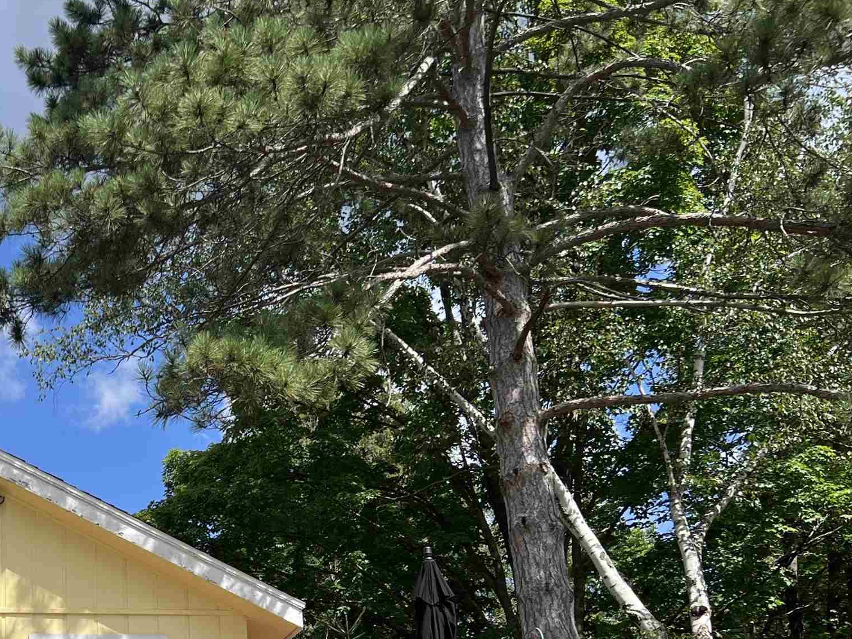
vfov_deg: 26.6
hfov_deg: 33.2
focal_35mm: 53
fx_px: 1304
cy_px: 580
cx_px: 7
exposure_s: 1/3077
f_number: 1.5
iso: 50
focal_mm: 5.7
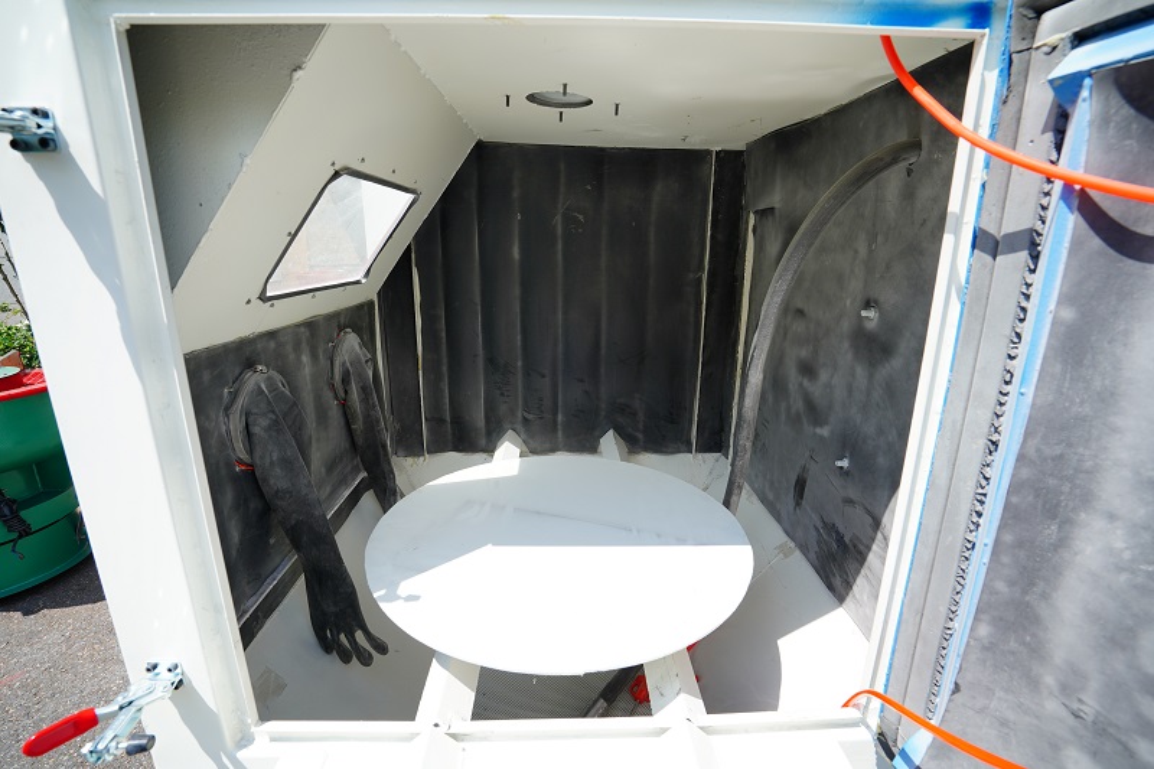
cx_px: 577
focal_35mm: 16
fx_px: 513
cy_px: 384
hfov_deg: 96.7
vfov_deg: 73.7
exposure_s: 1/200
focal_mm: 16
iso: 160
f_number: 8
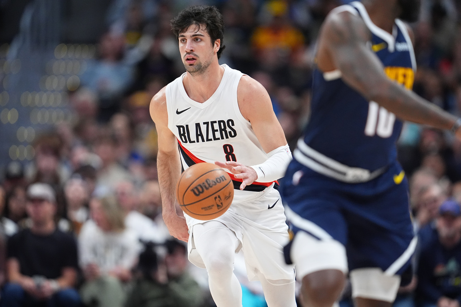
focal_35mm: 400
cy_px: 154
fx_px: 5120
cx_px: 230
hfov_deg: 5.2
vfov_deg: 3.4
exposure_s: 1/1600
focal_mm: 400
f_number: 3.2
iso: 5000
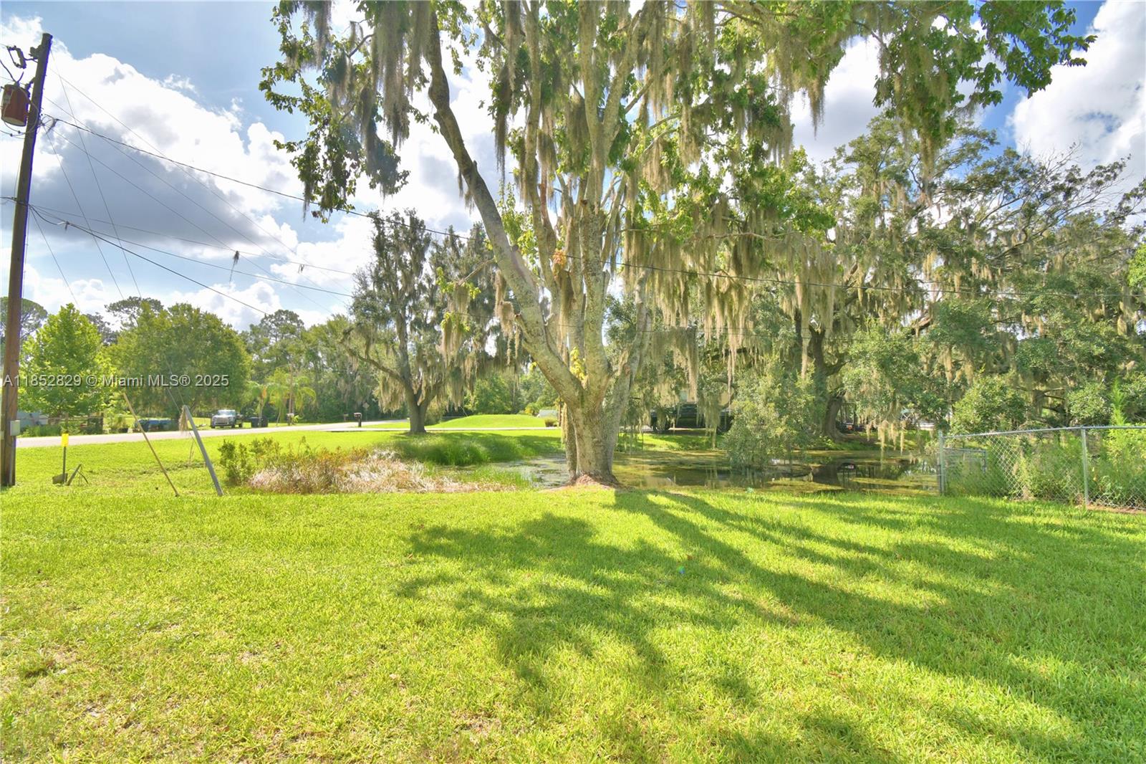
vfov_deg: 77.3
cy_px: 382
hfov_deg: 100.4
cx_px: 573
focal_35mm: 15
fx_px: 477
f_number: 9
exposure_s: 1/250
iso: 100
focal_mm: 10
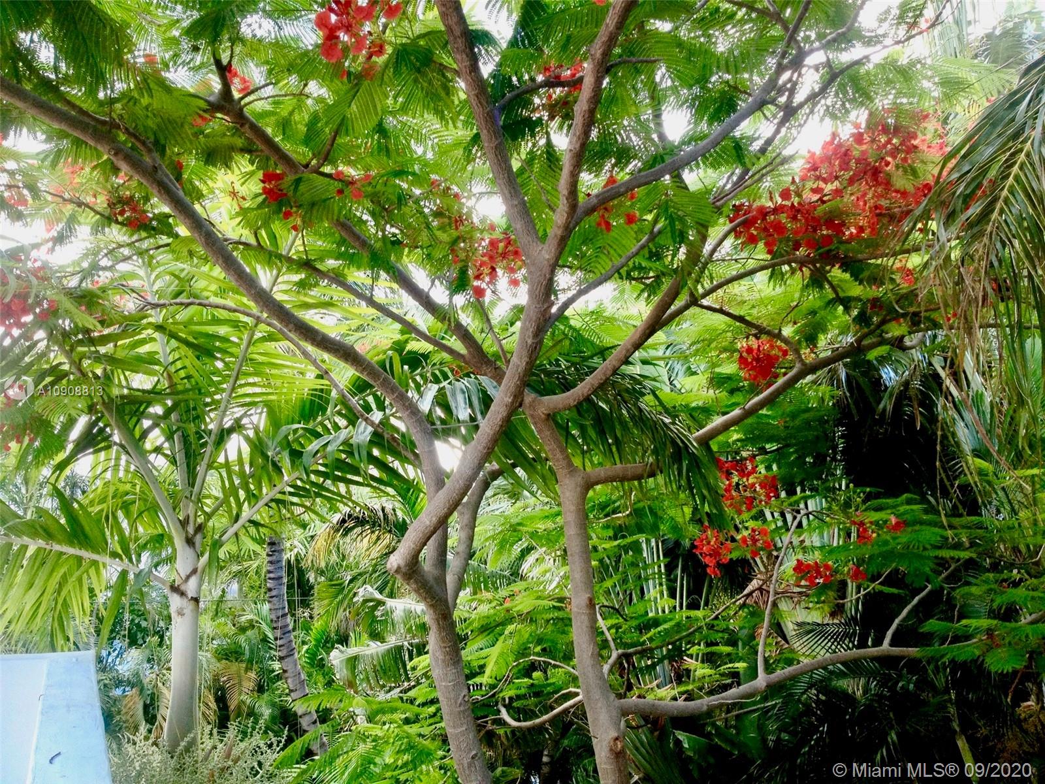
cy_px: 392
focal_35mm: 35
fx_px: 1057
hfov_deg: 52.6
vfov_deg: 40.7
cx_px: 522
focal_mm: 4.28
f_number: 2.4
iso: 100
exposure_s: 1/120
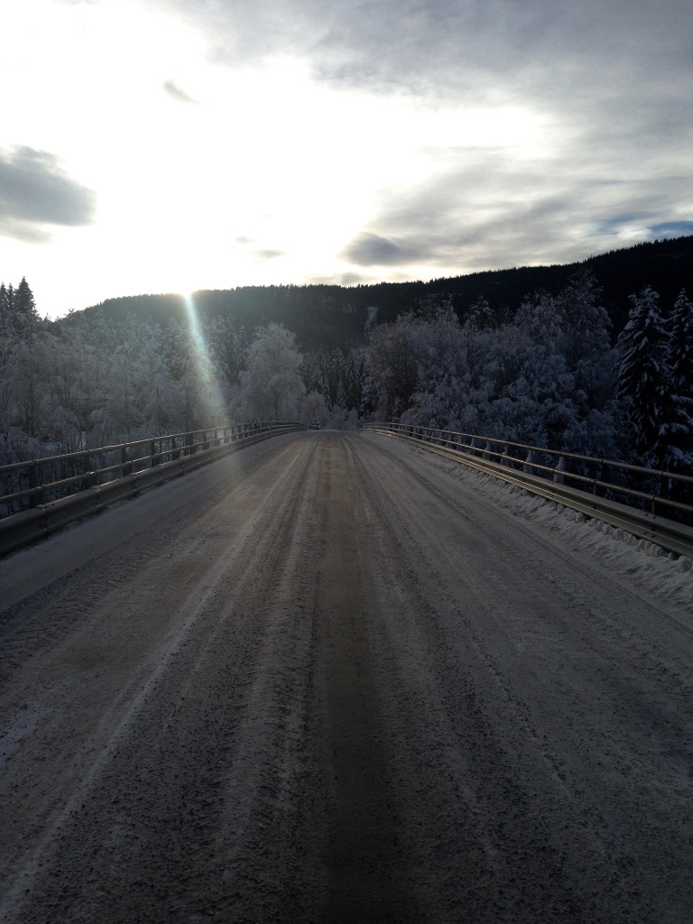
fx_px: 881
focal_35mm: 33
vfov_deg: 55.4
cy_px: 462
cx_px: 346
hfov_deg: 42.9
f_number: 2.4
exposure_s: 1/1466
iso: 50
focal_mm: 4.12
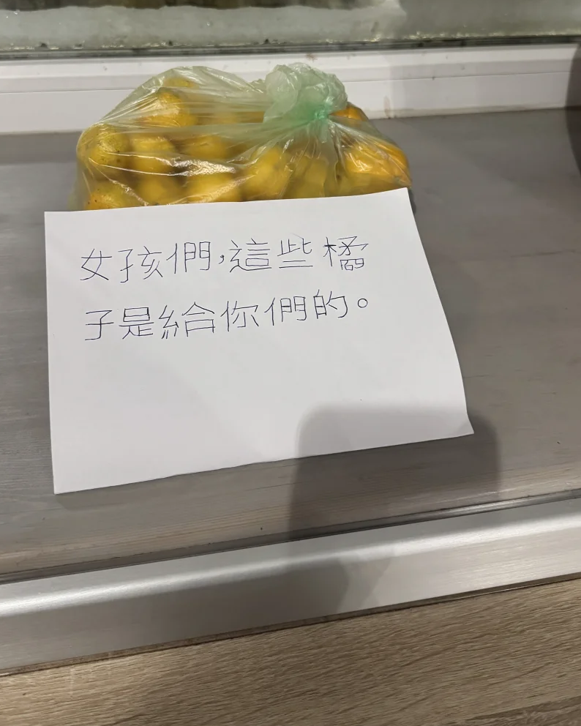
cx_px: 284
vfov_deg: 52.1
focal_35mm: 34
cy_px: 256
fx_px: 731
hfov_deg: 43.4
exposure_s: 1/60
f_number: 1.78
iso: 640
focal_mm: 6.76
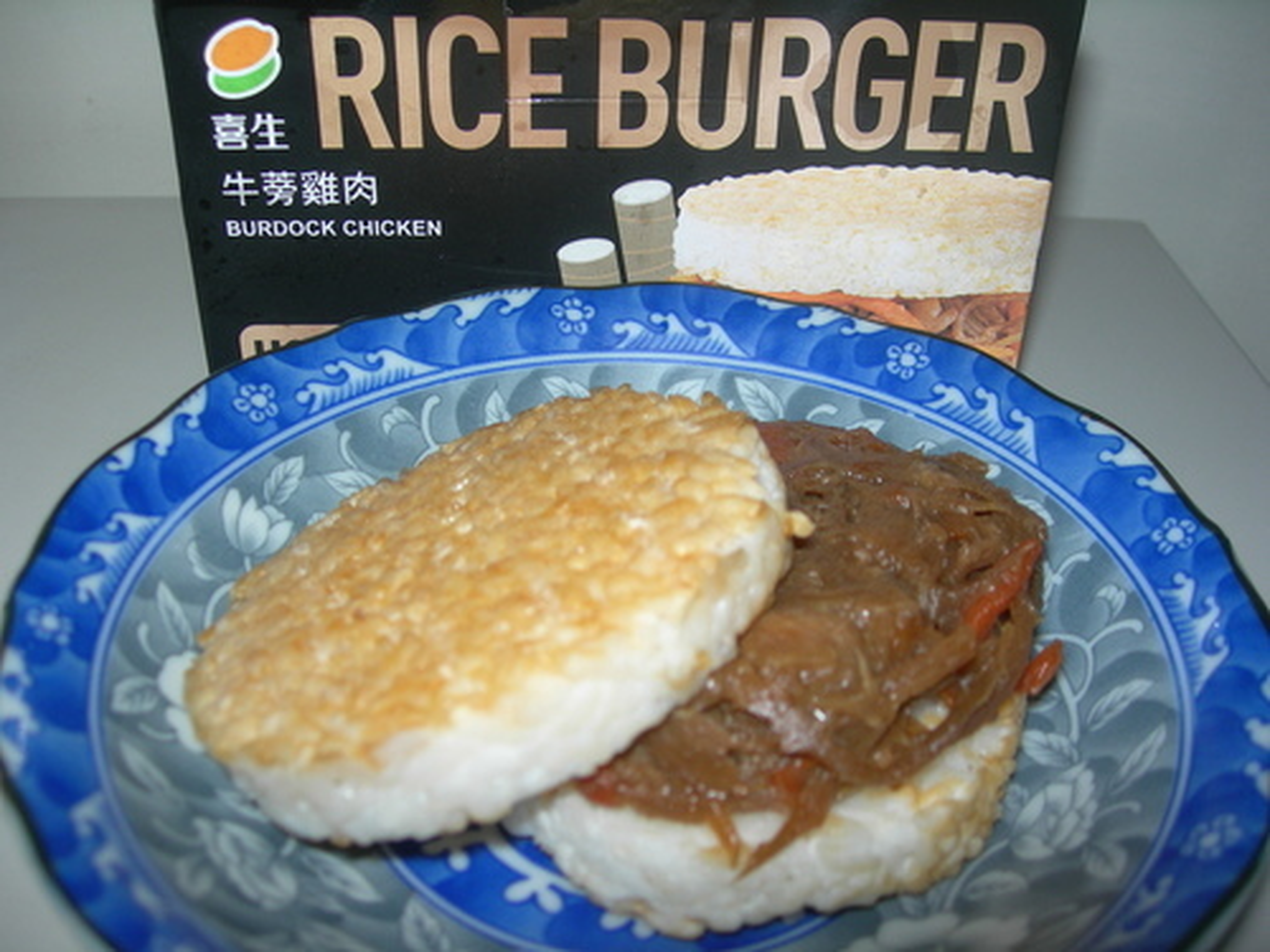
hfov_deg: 49.0
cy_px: 476
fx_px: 1394
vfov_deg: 37.7
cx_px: 635
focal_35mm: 38
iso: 50
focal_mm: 7.8
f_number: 2.8
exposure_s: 1/60.1
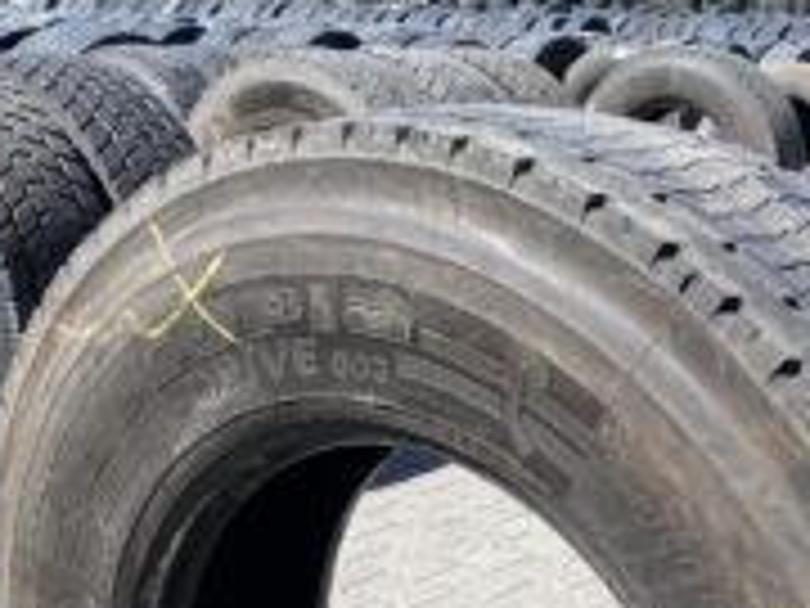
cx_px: 554
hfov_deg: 30.9
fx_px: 1451
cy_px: 718
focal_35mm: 62
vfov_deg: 22.0
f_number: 1.8
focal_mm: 4.25
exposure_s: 1/1464
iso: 32
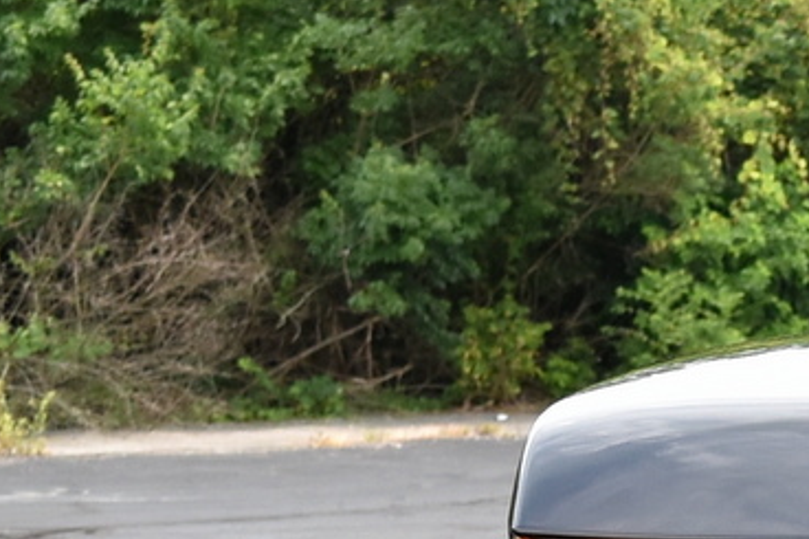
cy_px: 716
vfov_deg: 7.2
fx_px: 4223
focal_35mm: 188
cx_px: 1970
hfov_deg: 9.6
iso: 400
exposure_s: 1/160
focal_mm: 24
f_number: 6.3
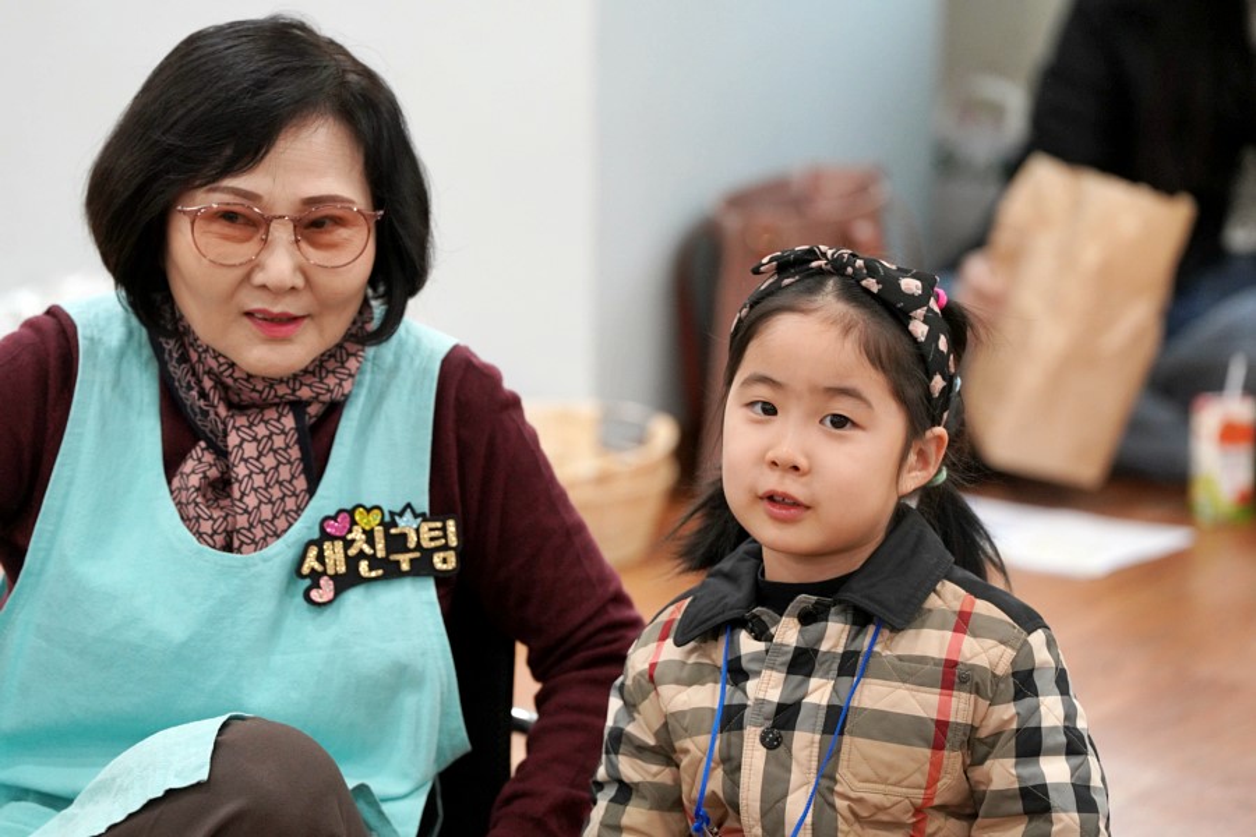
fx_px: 6977
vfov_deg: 6.9
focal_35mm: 200
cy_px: 418
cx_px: 628
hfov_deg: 10.3
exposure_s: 1/250
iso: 3200
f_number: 4
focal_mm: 200
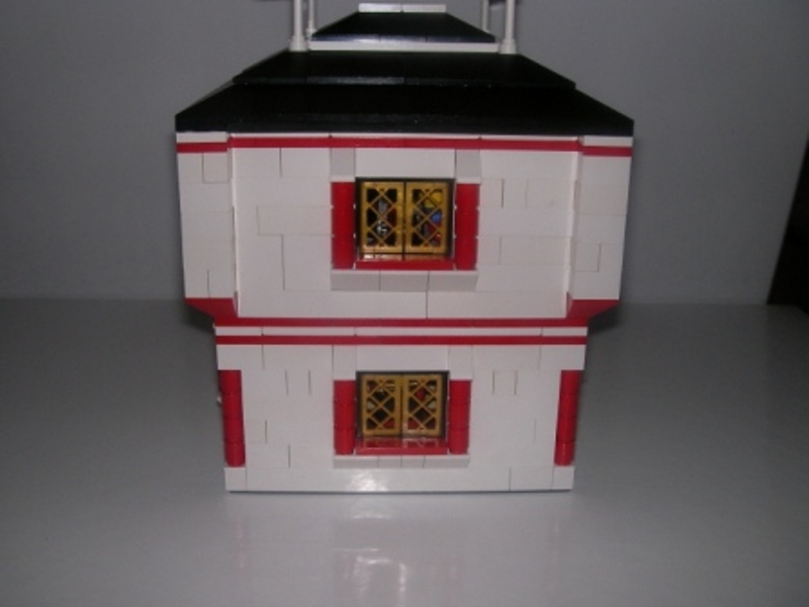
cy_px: 304
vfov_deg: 37.7
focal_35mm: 38
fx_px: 888
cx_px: 404
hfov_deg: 49.0
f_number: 6.6
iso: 100
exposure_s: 1/30
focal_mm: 6.3
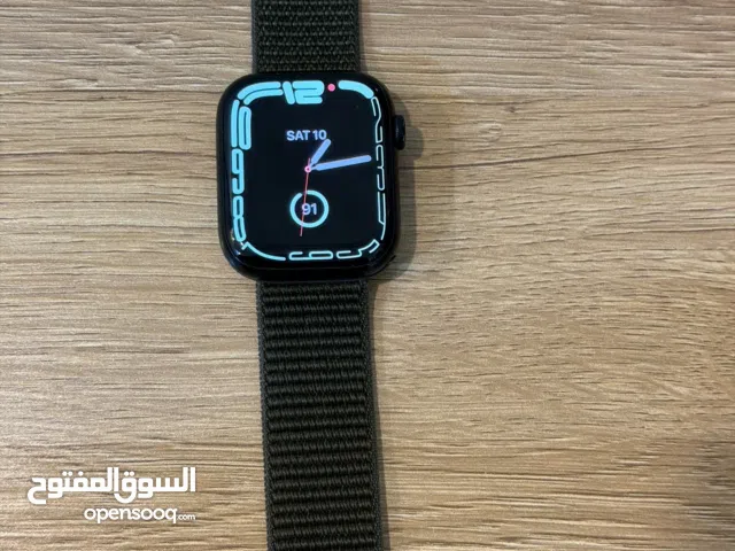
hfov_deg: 39.7
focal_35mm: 48
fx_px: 1019
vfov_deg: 30.3
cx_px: 368
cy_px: 276
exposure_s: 1/33
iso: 200
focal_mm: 6.76
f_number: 1.78
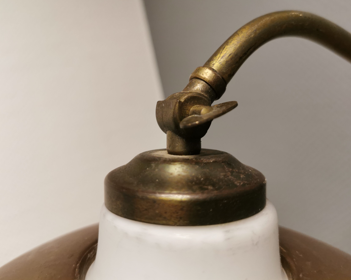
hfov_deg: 60.4
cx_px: 166
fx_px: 301
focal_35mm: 29
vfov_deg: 50.0
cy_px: 137
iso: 125
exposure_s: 1/50
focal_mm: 5.56
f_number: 1.6
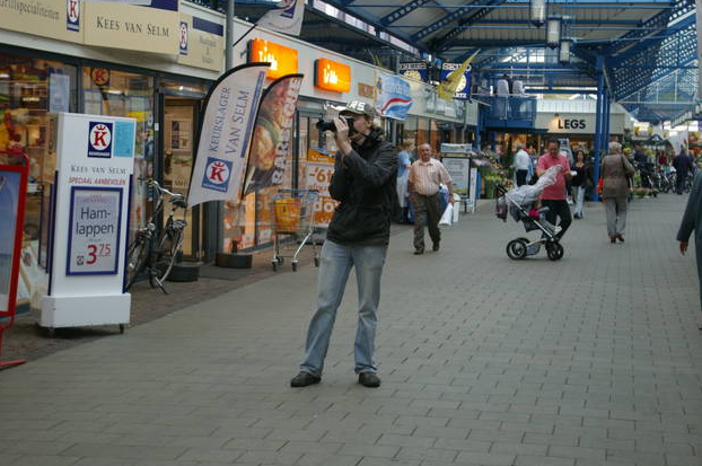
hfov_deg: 27.9
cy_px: 222
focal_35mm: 73
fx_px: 1413
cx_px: 361
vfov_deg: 18.7
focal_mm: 43
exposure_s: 1/60
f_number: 4.5
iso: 400
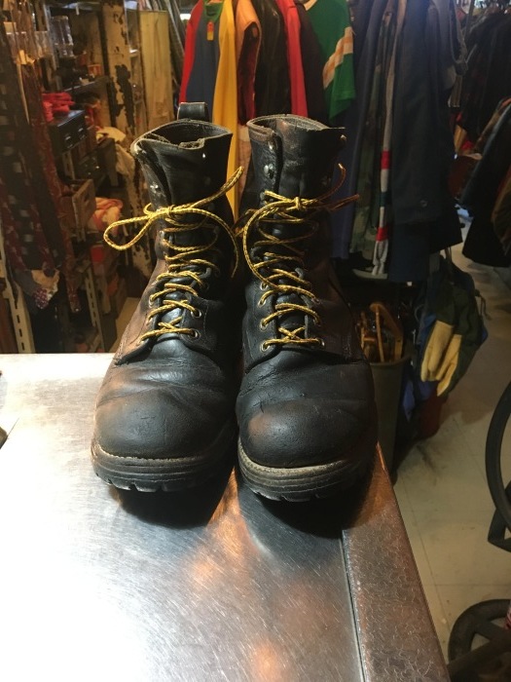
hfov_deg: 48.2
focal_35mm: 29
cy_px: 341
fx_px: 571
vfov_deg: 61.7
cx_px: 256
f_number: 2.2
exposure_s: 1/24
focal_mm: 4.15
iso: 200
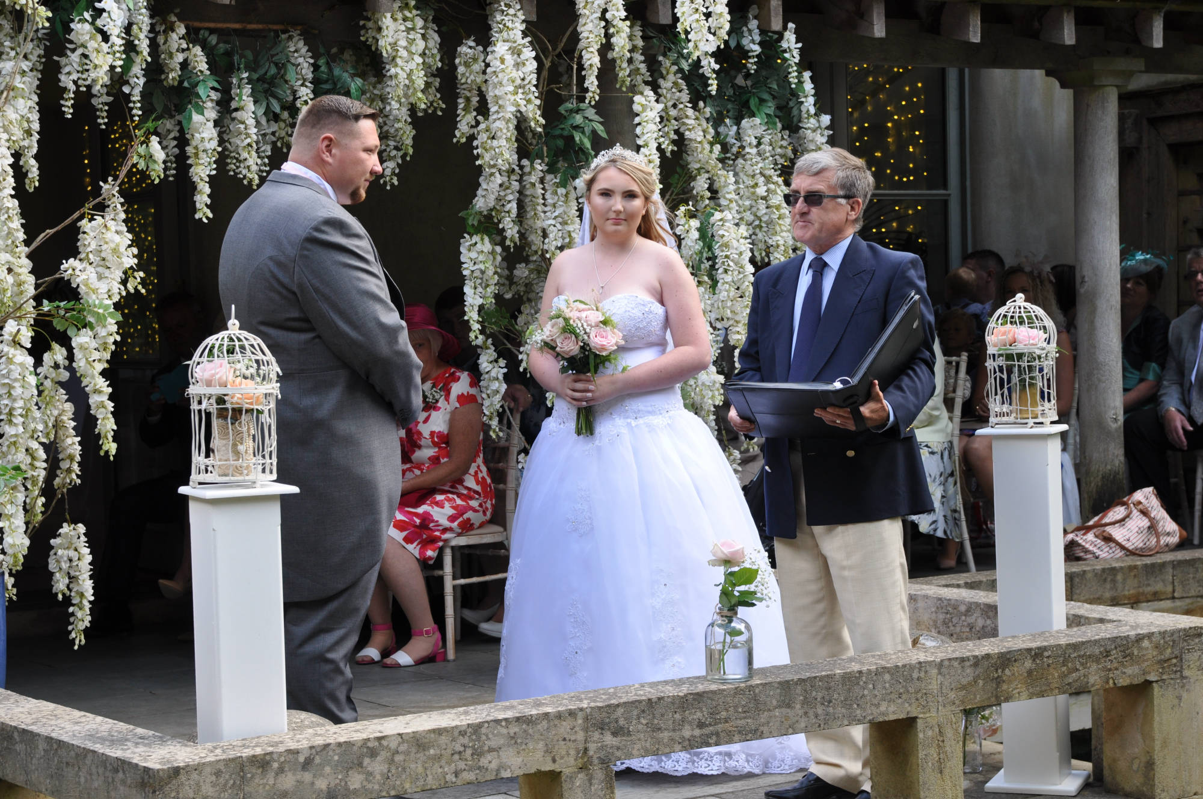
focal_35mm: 75
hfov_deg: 27.0
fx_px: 2503
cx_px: 602
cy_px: 400
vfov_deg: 18.1
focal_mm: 50
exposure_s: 1/125
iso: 250
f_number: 5.6
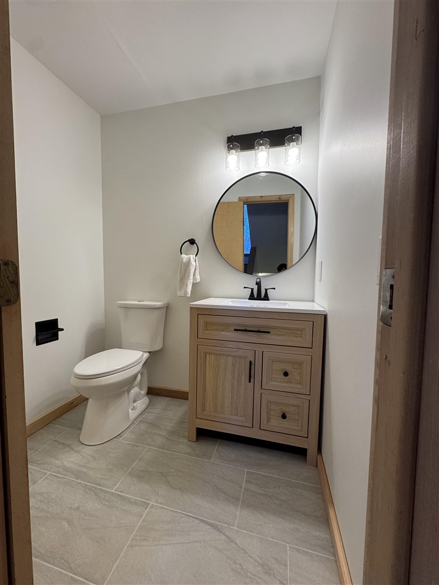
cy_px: 292
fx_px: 237
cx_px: 220
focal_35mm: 14
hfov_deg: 85.7
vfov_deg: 102.1
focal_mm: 2.22
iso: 160
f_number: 2.2
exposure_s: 1/120
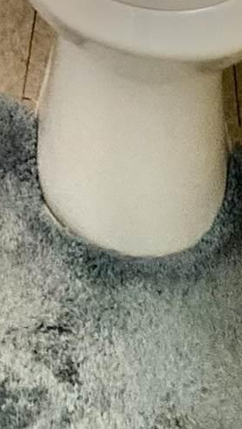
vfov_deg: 15.1
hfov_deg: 11.9
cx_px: -143
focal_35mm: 96
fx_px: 1094
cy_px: -551
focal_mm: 2.22
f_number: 2.2
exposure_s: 1/60
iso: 160
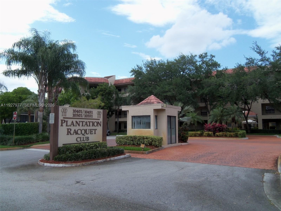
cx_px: 140
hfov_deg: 63.4
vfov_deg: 49.7
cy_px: 106
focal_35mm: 28
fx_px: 227
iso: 64
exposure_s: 1/320
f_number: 3.9
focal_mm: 5.1
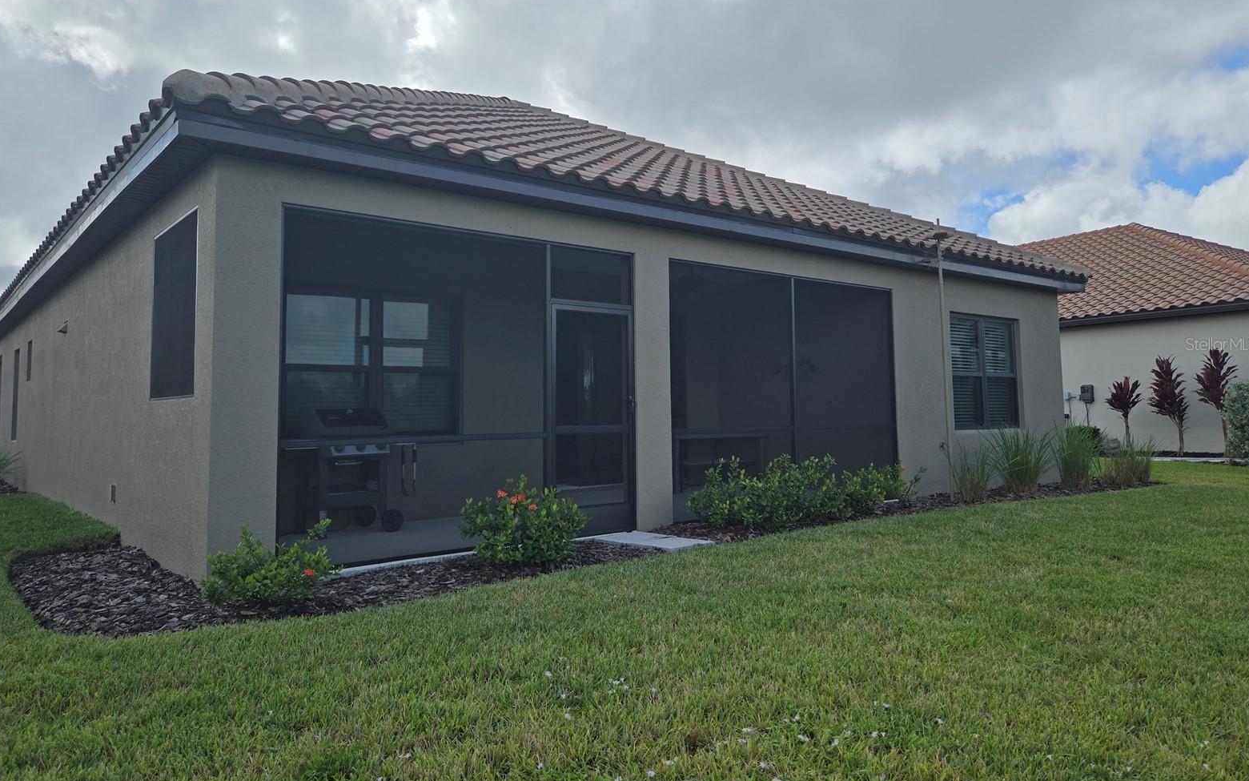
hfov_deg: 72.5
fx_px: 851
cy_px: 344
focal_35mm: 25
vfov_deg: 49.2
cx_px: 620
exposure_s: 1/3160
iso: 25
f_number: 1.8
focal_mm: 5.4
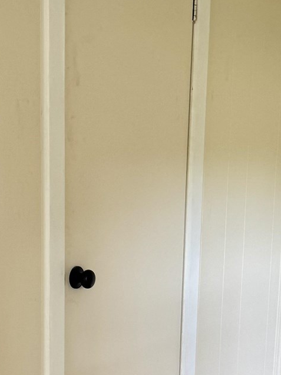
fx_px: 942
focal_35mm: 87
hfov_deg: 17.0
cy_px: 315
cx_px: 114
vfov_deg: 22.1
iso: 100
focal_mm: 6.76
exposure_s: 1/121
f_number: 1.78
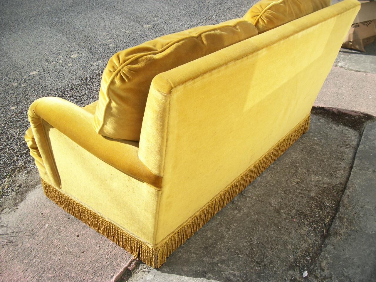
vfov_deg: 44.2
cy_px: 141
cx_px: 188
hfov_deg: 56.8
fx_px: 348
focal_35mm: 32
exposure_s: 1/125
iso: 80
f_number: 8.8
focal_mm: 5.7
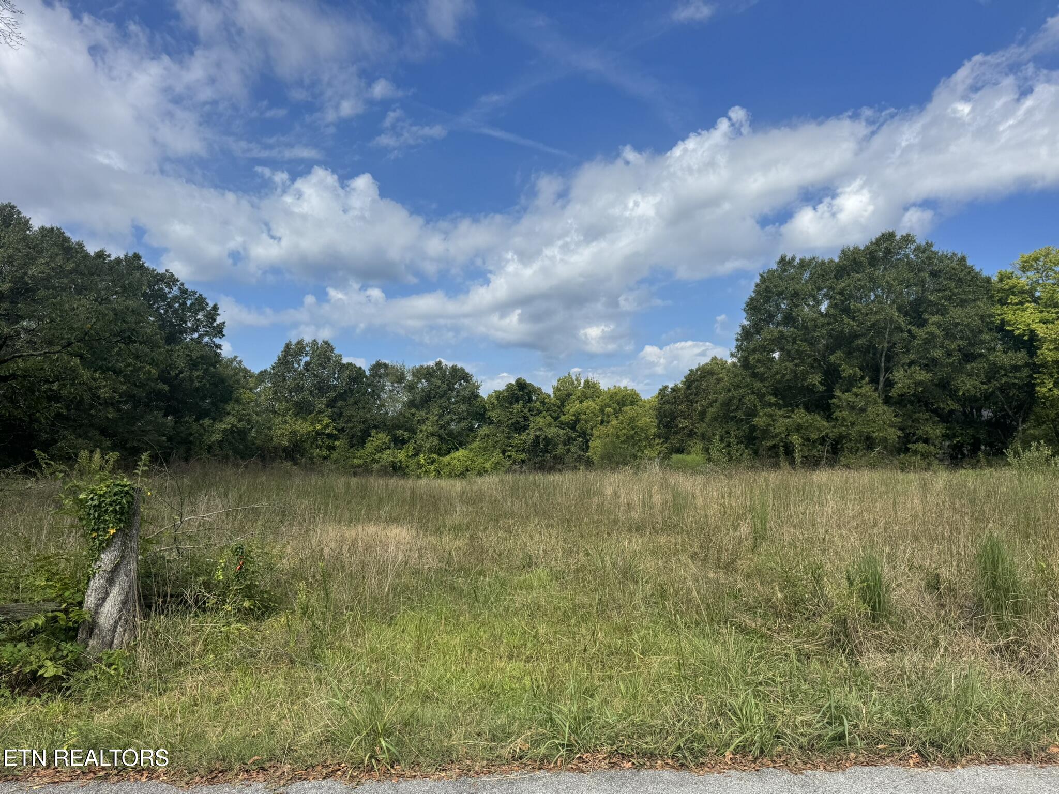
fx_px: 734
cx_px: 530
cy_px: 397
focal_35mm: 24
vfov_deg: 56.8
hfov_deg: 71.6
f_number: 1.78
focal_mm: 6.76
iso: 80
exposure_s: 1/5814
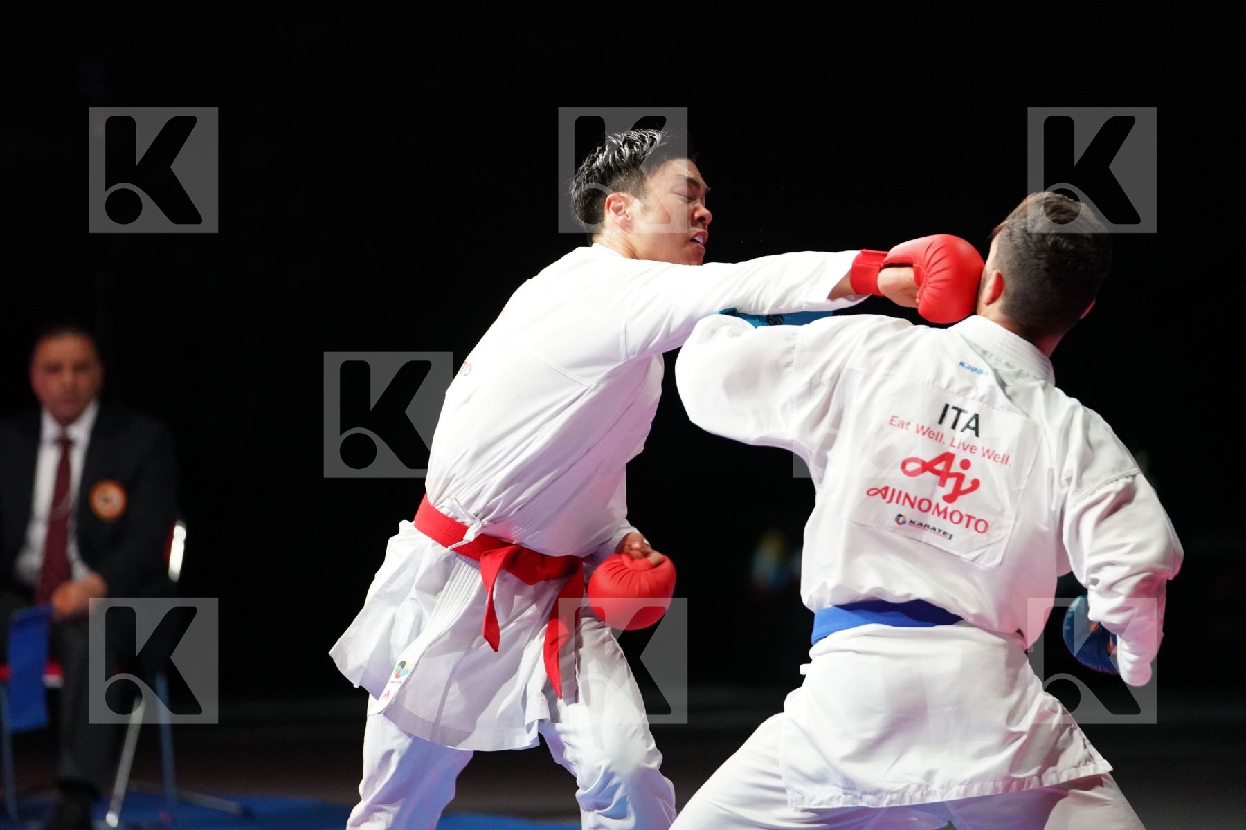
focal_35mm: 178
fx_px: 6160
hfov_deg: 11.5
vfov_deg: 7.7
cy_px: 415
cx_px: 623
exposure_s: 1/1000
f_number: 2.8
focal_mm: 178
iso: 5000
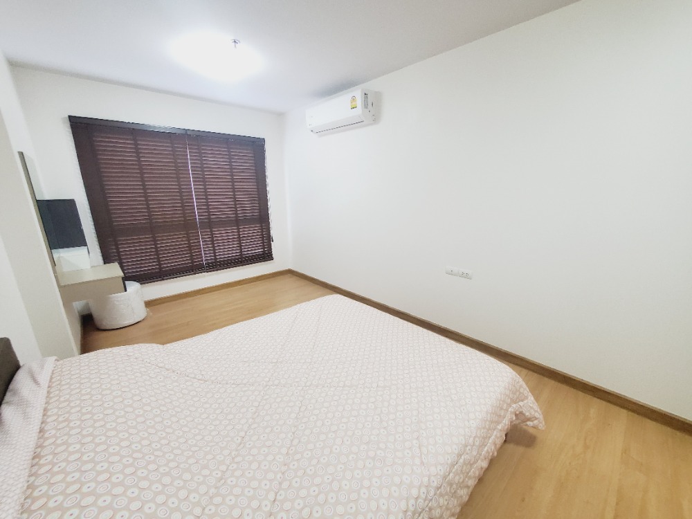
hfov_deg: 106.2
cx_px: 346
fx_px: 260
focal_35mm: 13
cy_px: 260
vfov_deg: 89.9
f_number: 2.2
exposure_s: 1/50
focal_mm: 1.8
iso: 400
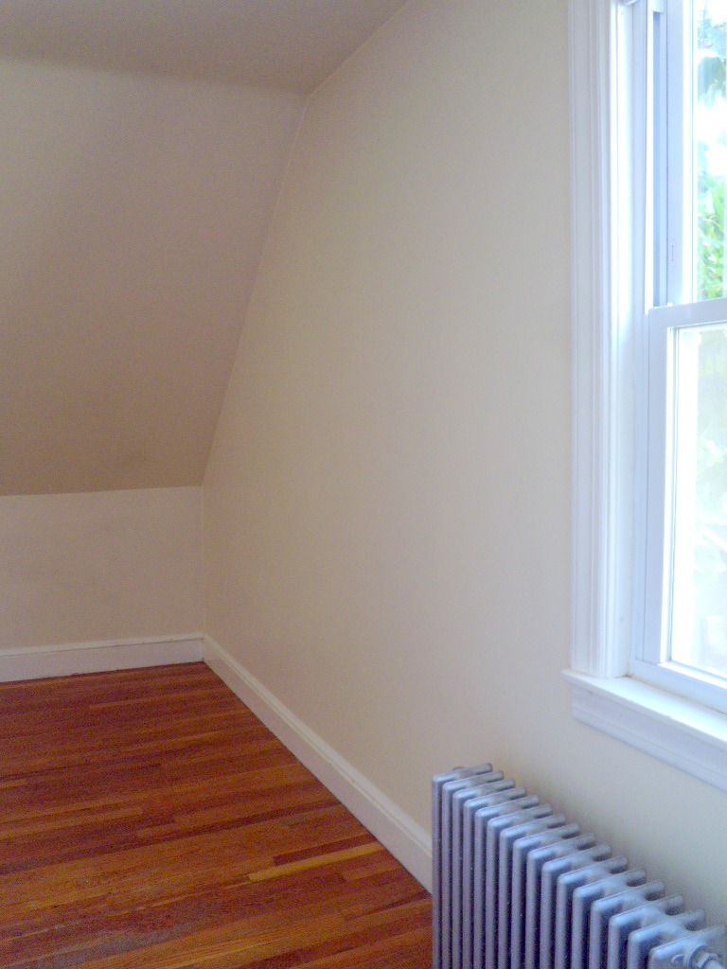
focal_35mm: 28
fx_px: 784
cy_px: 484
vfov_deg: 63.4
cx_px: 364
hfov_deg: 49.7
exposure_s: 1/50
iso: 320
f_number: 2.8
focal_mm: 6
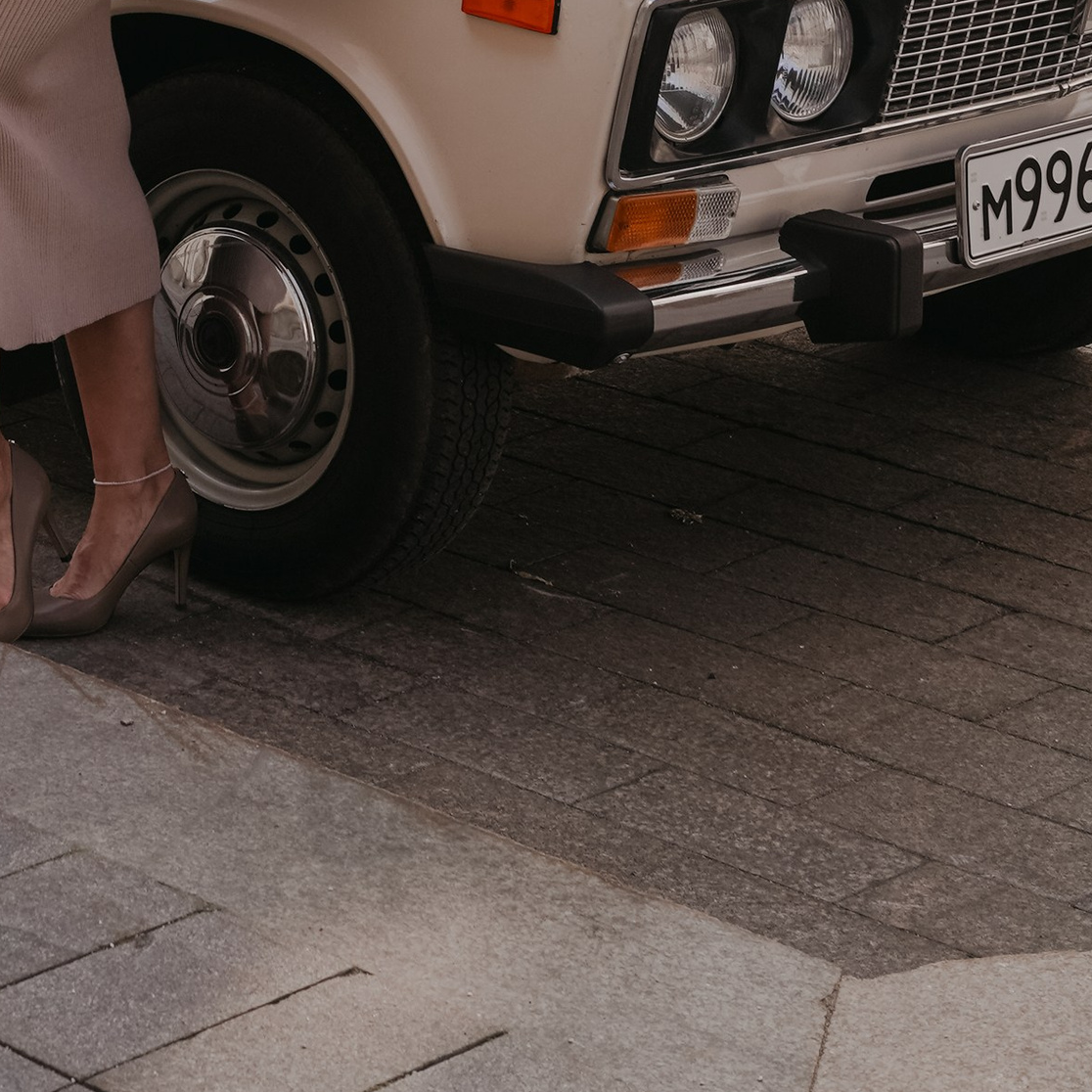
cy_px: -597
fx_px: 4176
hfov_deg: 14.6
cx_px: -50
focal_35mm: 117
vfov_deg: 13.9
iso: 125
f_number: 8
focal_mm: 40
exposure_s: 1/320
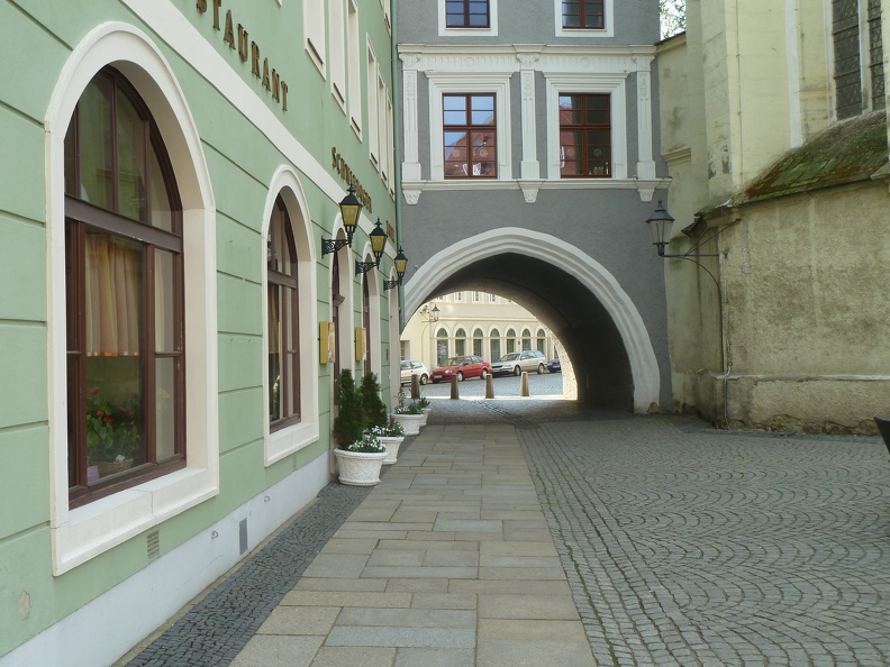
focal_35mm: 40
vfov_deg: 36.0
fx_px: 1028
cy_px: 334
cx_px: 445
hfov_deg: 46.8
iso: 80
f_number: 4
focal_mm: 6.5
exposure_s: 1/100
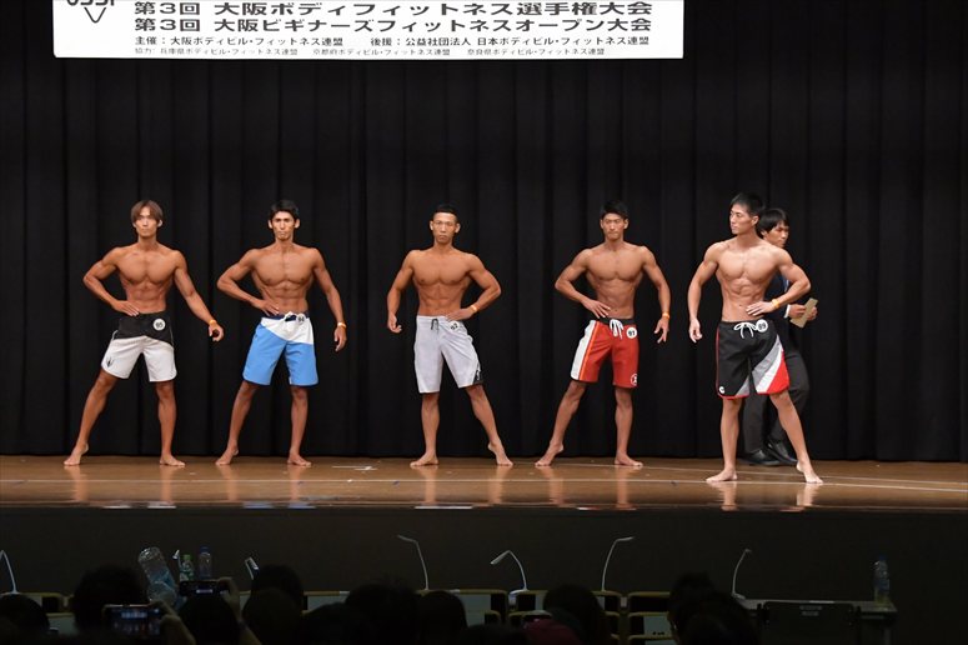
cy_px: 322
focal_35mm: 117
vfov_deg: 11.7
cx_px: 484
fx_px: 3145
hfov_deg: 17.5
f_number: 5.6
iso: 6400
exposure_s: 1/400
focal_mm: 78
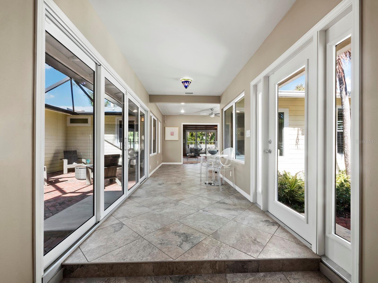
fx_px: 153
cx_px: 189
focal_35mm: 14
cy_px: 142
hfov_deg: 102.1
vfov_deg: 85.7
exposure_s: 1/5
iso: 400
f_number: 11
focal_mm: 7
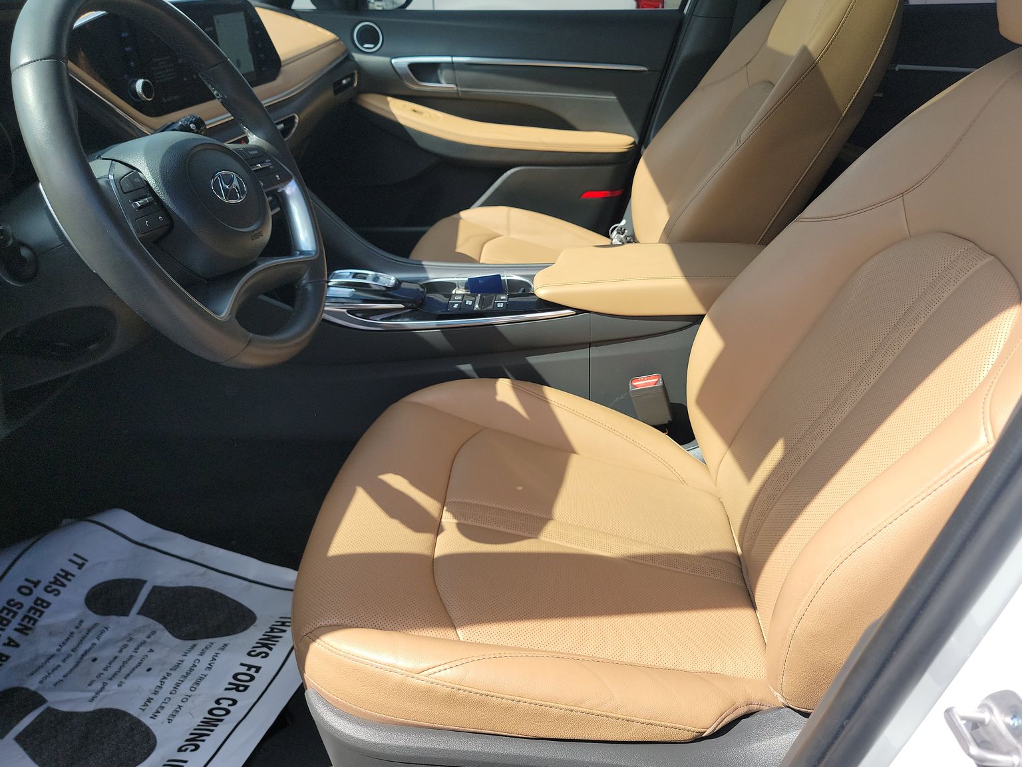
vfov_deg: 54.9
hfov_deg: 69.4
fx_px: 738
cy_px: 376
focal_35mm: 25
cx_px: 527
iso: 50
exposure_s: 1/411
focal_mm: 6.7
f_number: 1.8
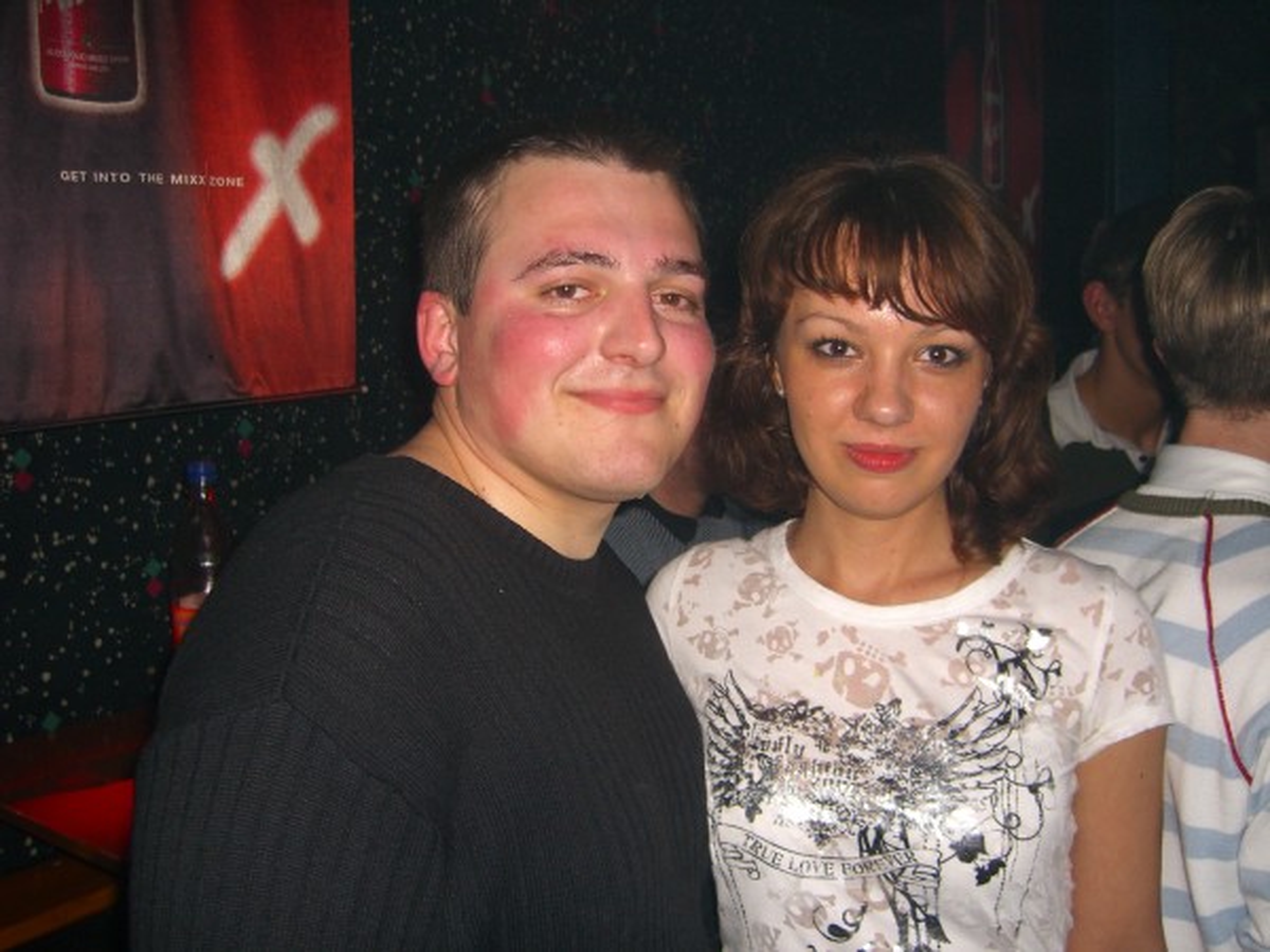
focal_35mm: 38
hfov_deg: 49.0
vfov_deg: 37.7
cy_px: 476
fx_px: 1394
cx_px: 635
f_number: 2.8
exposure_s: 1/60
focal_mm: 7.9
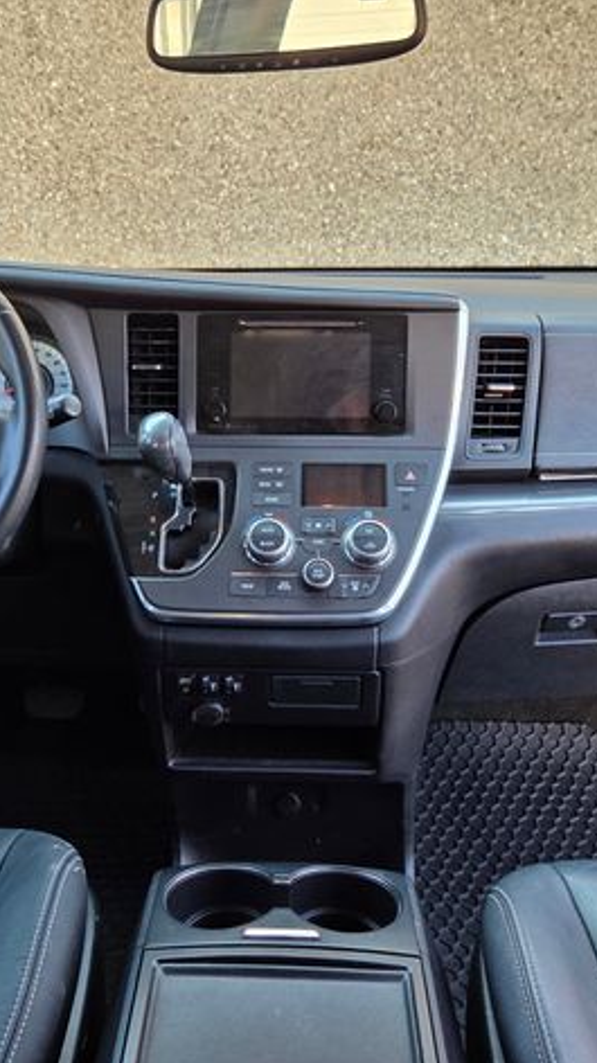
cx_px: 250
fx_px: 958
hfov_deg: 34.5
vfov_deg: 58.0
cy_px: 532
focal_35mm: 34
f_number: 1.8
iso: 125
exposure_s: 1/180
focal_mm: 5.4
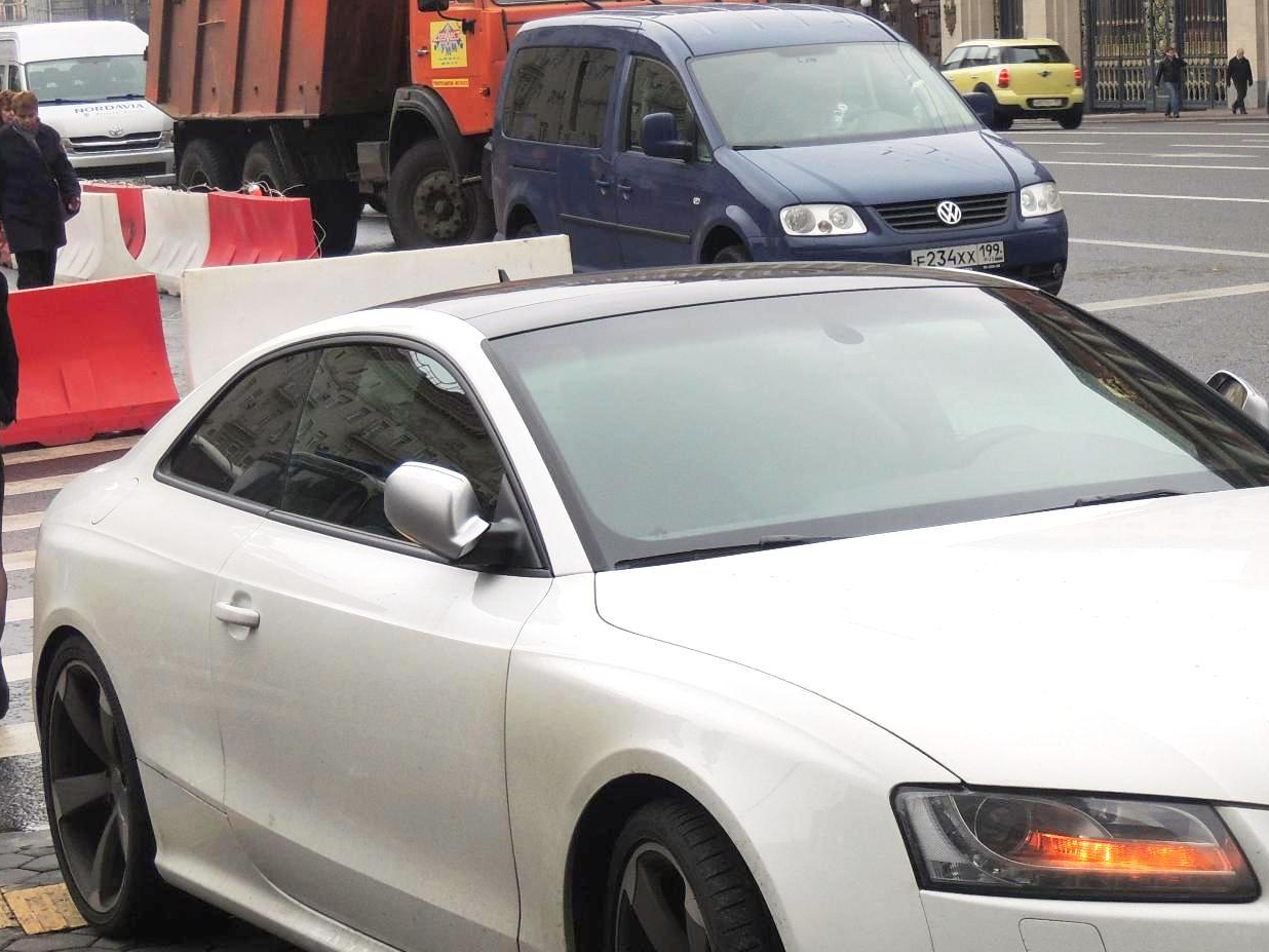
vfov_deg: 16.5
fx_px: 3263
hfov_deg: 21.9
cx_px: 869
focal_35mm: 89
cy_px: 687
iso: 100
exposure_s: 1/125
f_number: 3.7
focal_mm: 9.8
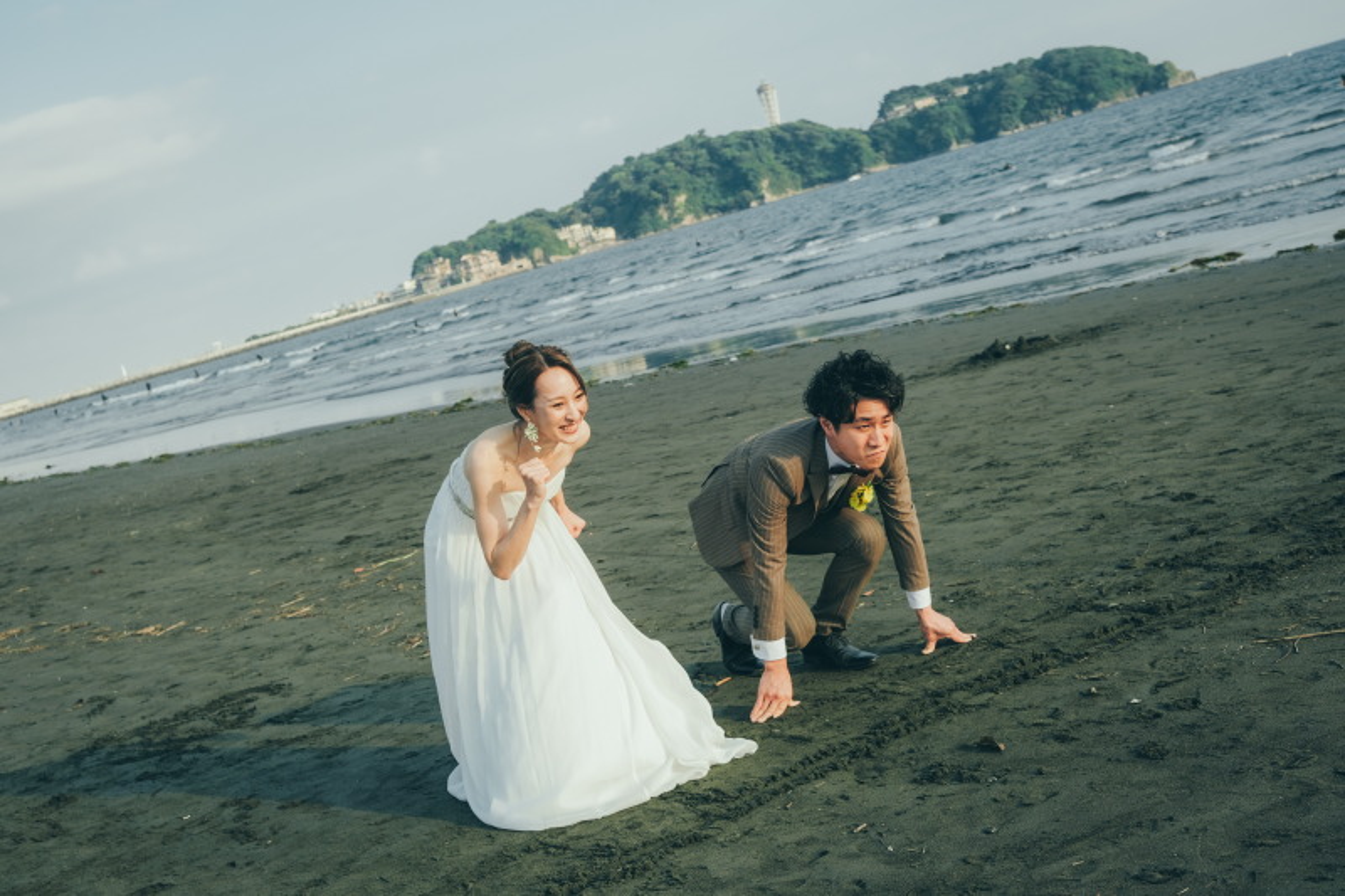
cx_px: 672
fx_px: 1681
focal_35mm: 45
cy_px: 448
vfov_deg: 29.9
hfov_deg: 43.6
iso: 200
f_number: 5
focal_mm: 30.2
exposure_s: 1/500
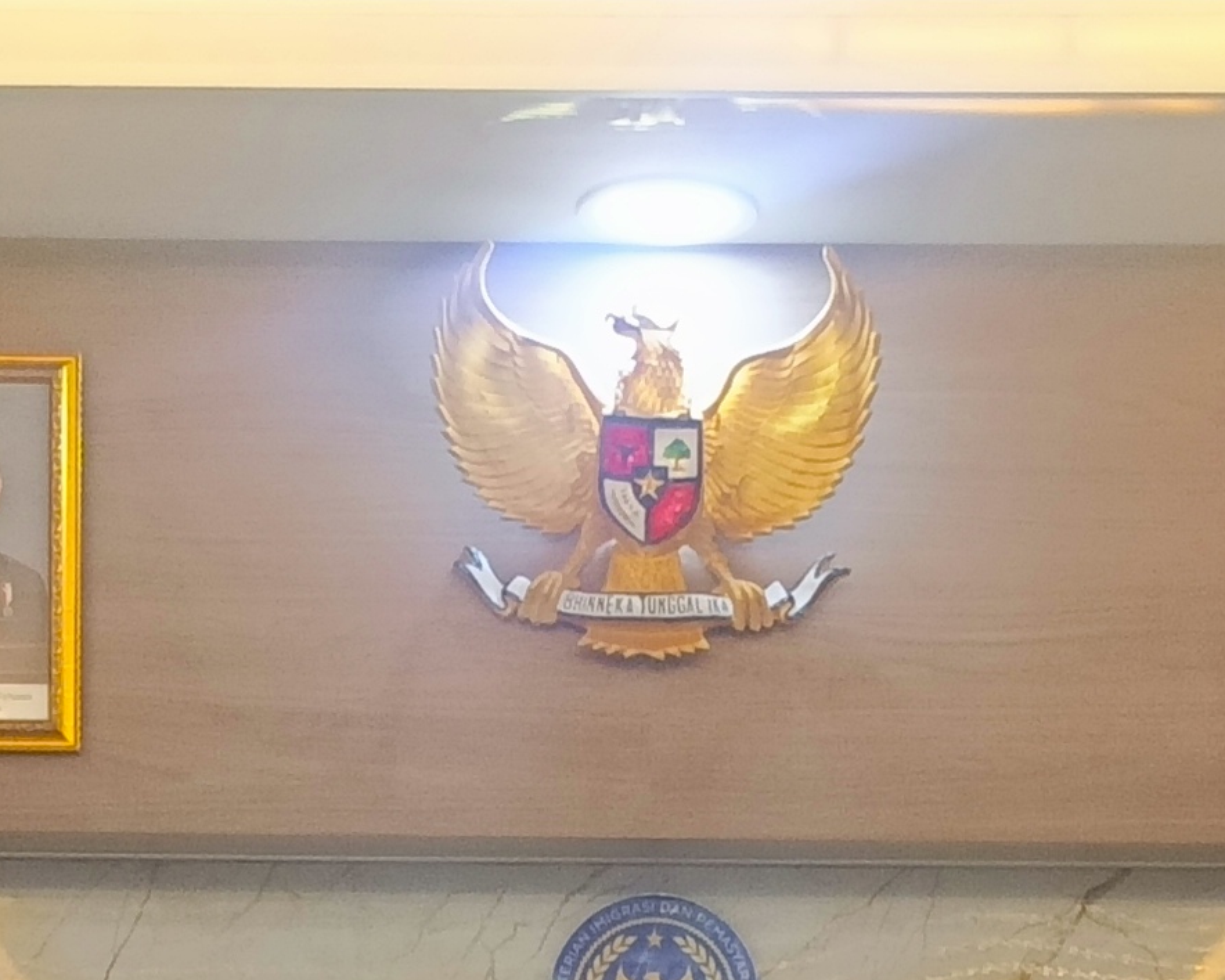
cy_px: 1924
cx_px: 584
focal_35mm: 127
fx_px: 4604
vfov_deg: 11.1
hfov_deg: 15.2
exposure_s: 1/50
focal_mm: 4.76
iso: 859
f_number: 1.69
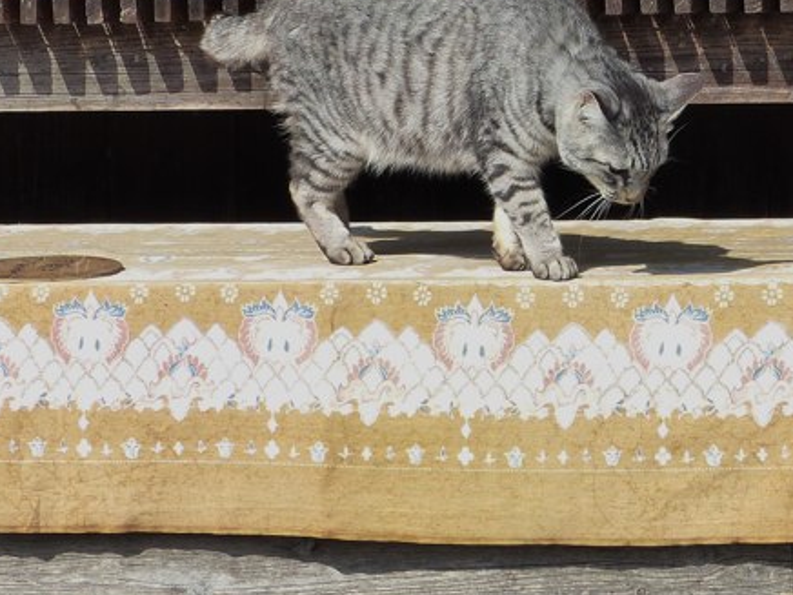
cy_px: 60
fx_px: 6781
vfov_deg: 5.0
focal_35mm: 296
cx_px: 620
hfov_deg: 6.7
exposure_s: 1/640
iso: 160
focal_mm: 22.6
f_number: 4
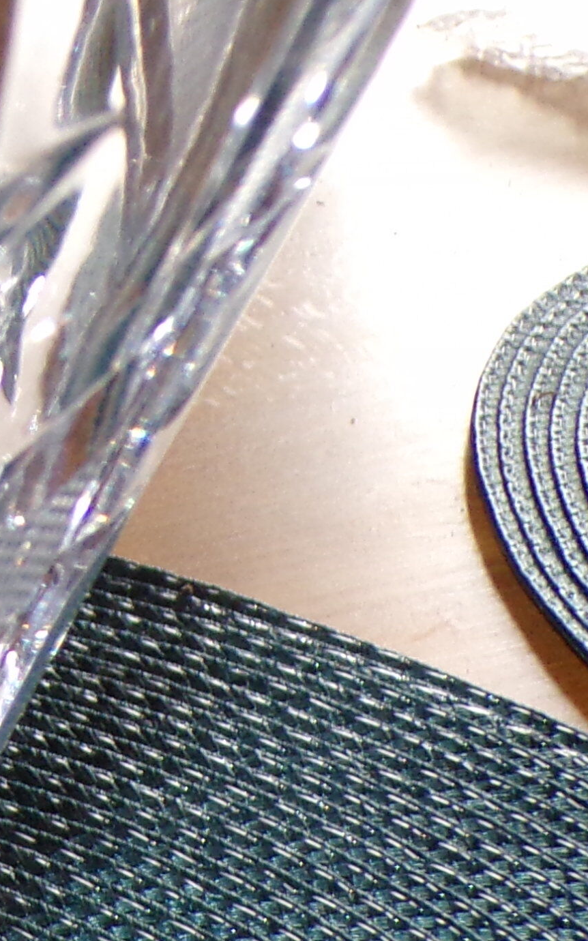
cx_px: -467
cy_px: 569
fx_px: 2437
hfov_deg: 12.6
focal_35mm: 95
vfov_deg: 21.8
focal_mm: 4.3
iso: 160
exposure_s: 1/60
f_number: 3
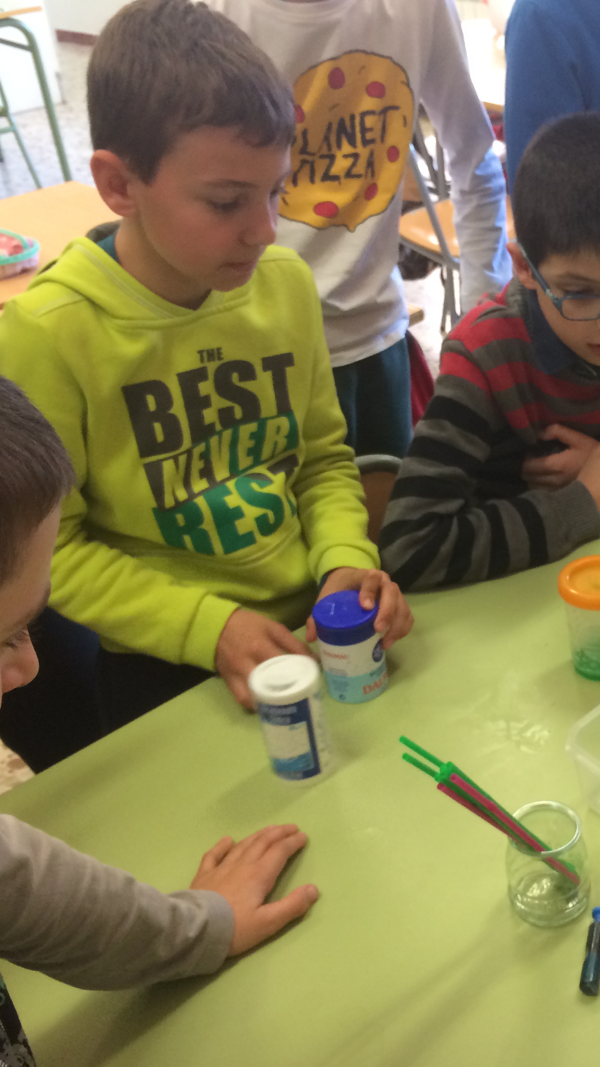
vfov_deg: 47.4
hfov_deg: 26.9
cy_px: 542
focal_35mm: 43
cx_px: 522
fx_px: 1216
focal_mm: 4.15
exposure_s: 1/33
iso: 80
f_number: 2.2
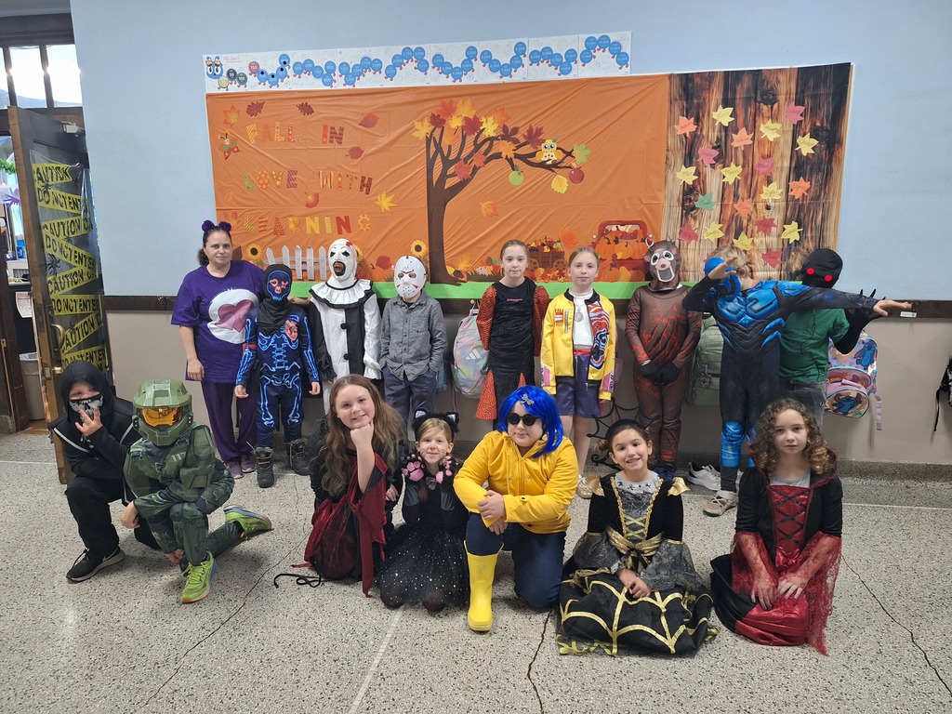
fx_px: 633
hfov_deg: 73.9
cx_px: 476
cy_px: 357
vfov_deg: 58.9
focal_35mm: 23
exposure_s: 1/30
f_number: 1.8
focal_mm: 5.54
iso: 320
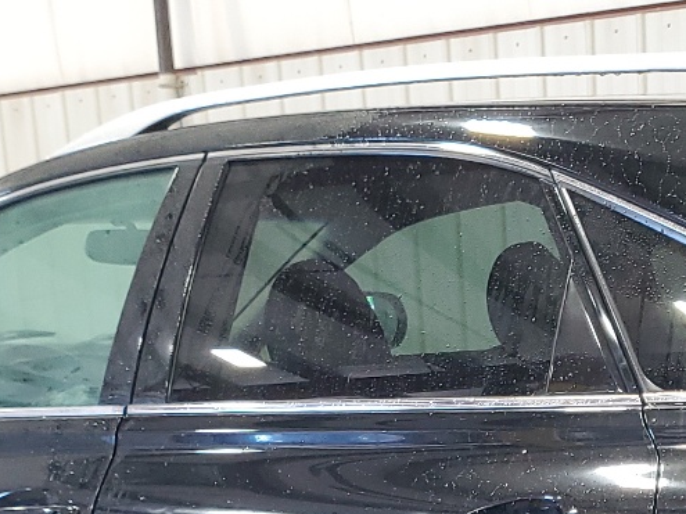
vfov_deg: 16.4
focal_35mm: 84
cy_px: 698
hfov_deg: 23.0
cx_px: 550
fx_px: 1664
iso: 97
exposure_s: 1/30
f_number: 1.5
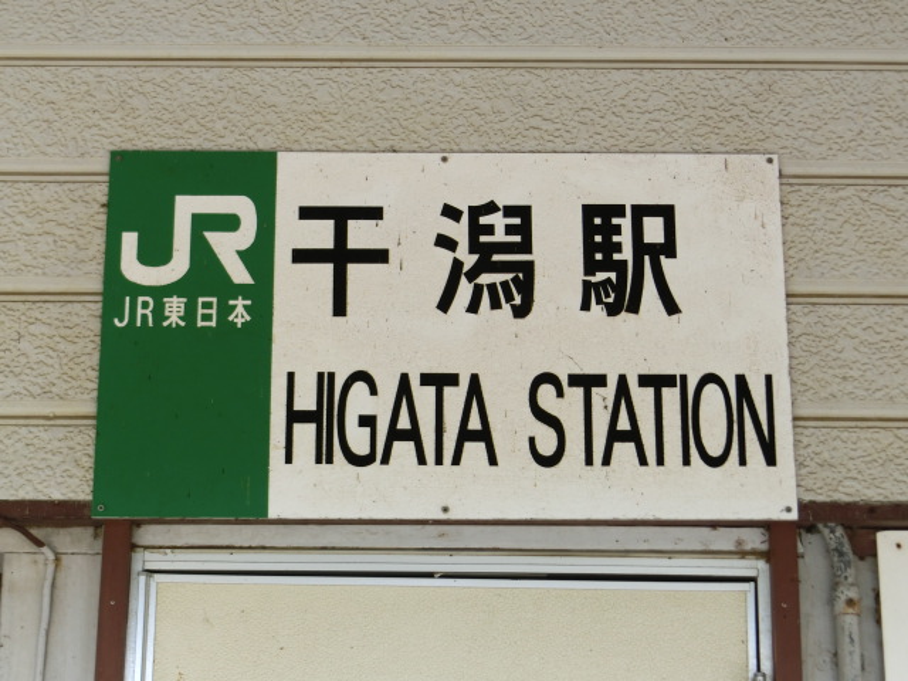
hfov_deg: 24.4
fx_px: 2098
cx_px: 454
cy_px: 340
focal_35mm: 80
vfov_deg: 18.4
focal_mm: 14.3
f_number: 5.4
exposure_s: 1/125
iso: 125
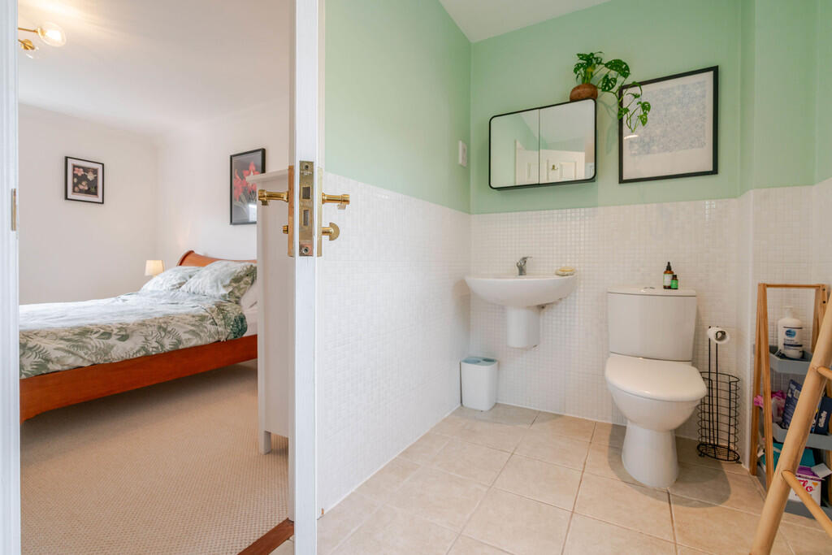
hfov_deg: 96.7
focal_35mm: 16
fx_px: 370
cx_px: 416
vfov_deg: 73.8
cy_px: 278
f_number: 8
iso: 250
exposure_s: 1/30
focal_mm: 16
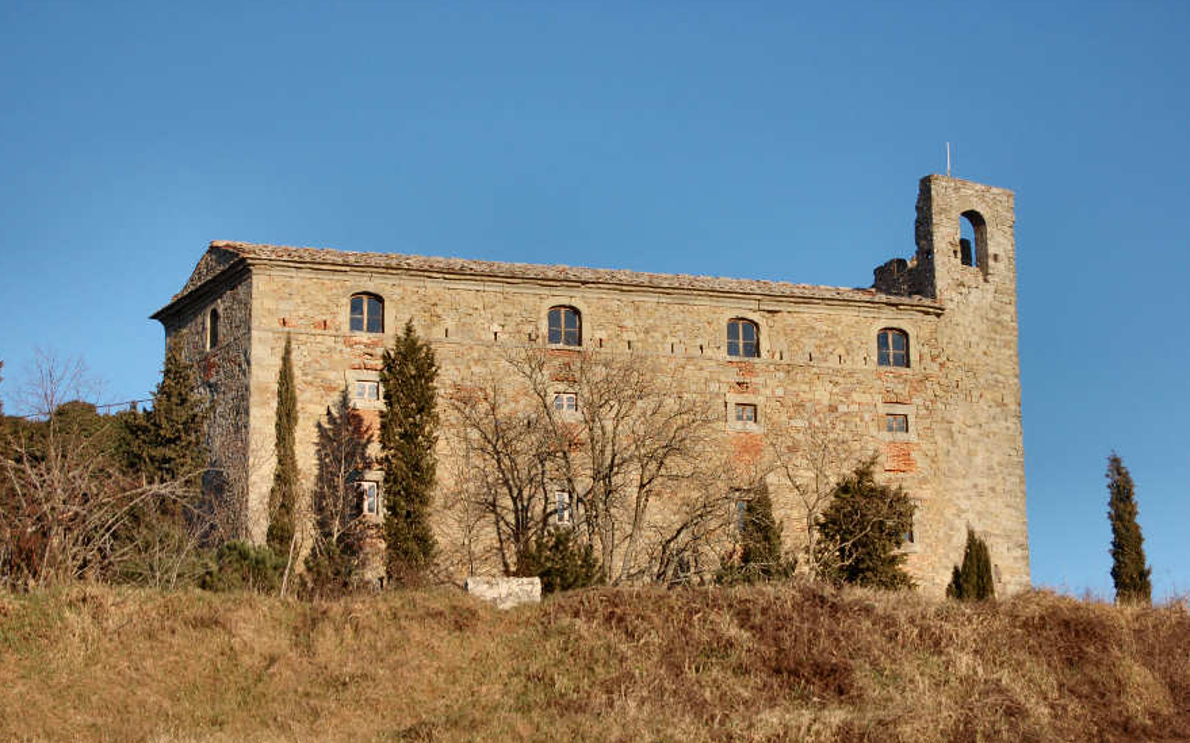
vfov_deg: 13.7
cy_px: 408
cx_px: 607
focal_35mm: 96
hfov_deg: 21.7
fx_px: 3099
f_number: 5.6
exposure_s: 1/500
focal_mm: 55
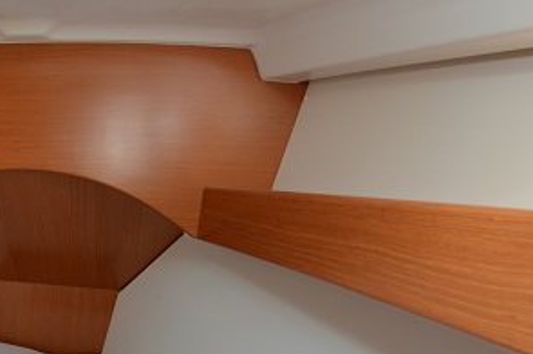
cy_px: 364
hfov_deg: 42.3
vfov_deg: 31.9
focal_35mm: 38
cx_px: -23
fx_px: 562
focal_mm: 14
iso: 1250
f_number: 8
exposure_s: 1/80
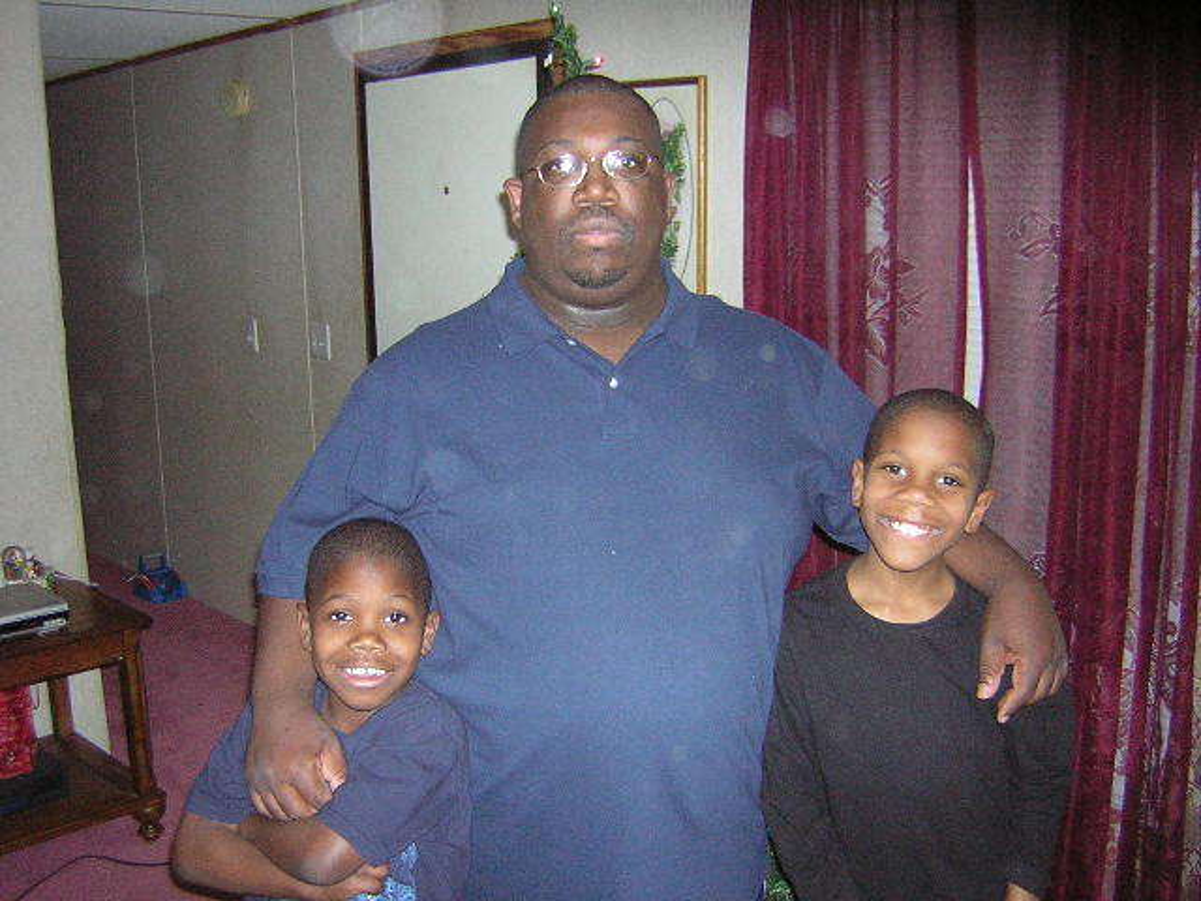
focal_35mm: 36
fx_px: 1249
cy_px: 450
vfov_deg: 39.7
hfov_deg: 51.4
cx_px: 600
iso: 200
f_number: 2.6
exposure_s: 1/60.1
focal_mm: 4.7
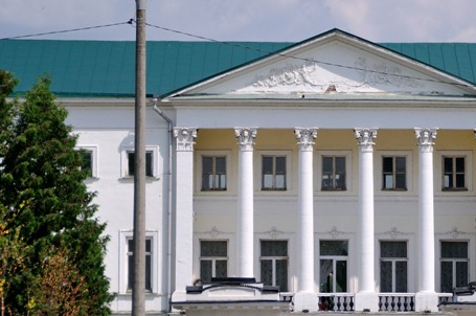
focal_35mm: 267
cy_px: 167
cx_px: 331
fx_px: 3525
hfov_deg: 7.7
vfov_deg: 5.1
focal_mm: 90
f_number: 5.6
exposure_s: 1/1000
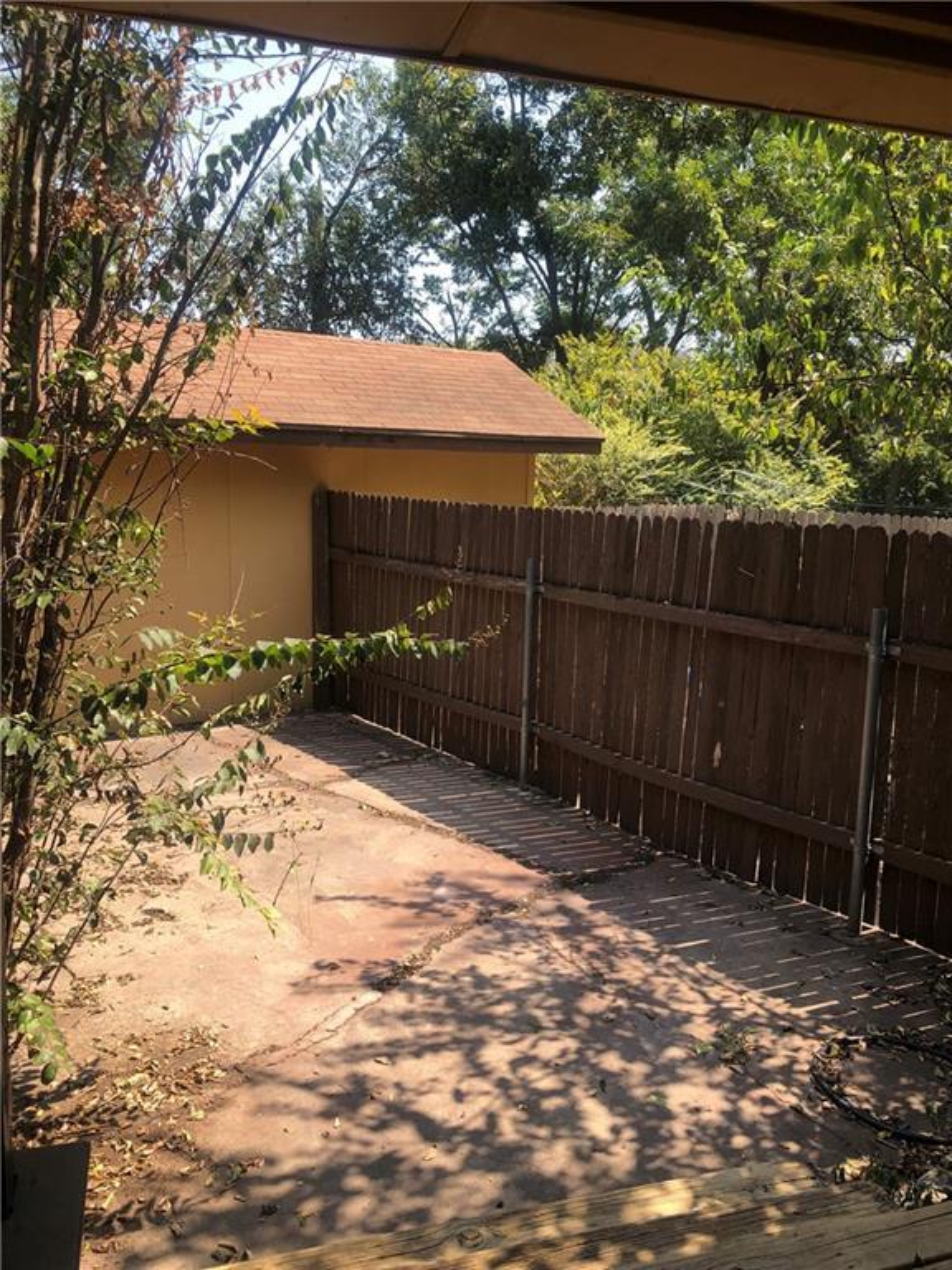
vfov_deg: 63.4
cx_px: 476
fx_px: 1027
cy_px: 635
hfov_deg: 49.7
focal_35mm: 28
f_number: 1.8
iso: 20
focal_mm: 3.99
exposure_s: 1/736
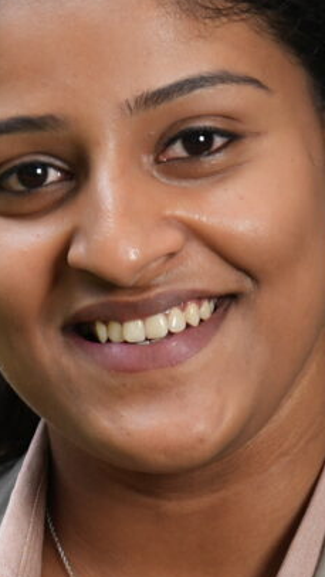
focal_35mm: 1100
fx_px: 16849
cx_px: 177
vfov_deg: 2.0
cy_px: 900
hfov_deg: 1.1
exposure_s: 1/250
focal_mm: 167
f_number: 3.5
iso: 160
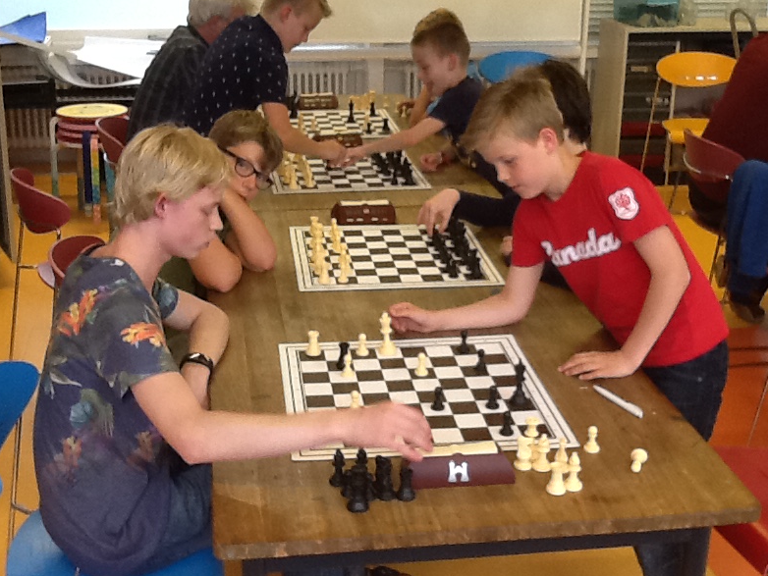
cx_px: 366
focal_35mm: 54
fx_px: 1198
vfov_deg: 27.0
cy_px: 243
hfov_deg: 35.5
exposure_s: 1/33
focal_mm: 2.03
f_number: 2.4
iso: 80
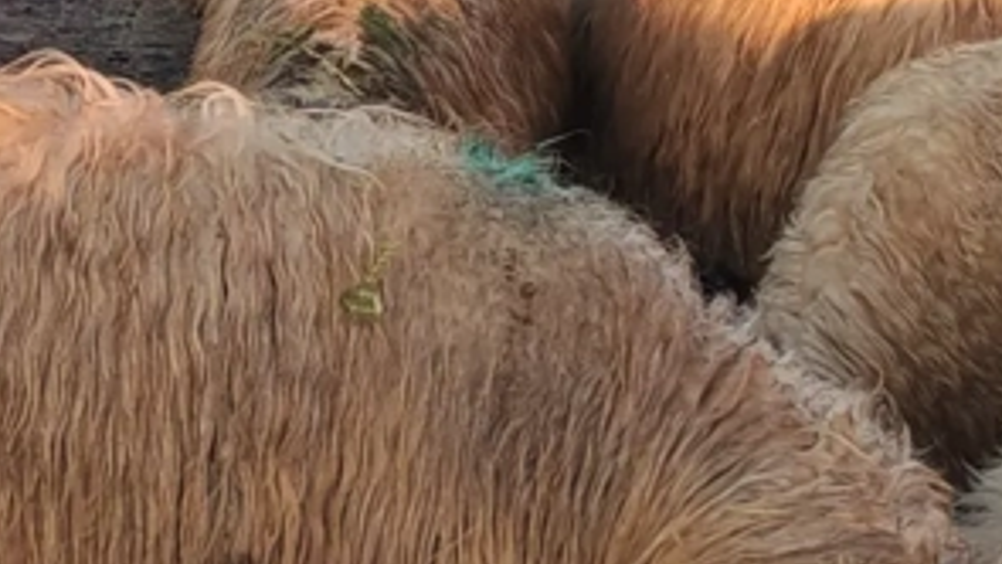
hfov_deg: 12.0
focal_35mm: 177
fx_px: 4703
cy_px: 48
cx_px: -61
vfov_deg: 6.8
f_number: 1.95
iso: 50
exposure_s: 1/330
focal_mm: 5.52
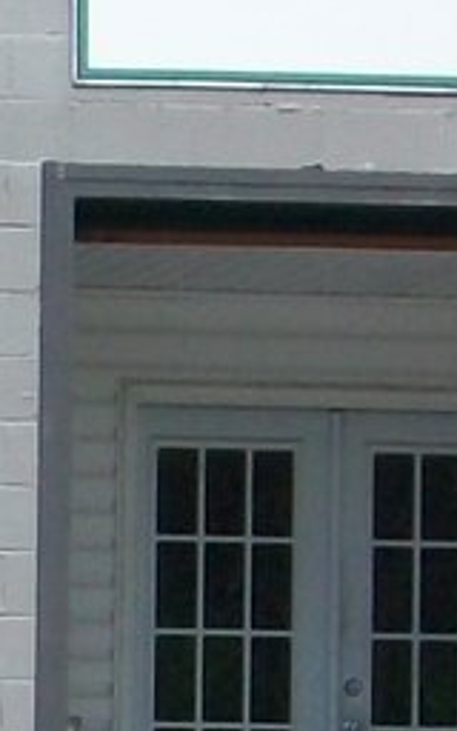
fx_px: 8230
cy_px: 924
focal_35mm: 413
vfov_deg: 5.1
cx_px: -650
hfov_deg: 3.1
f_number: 4.1
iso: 80
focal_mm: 11
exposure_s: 1/640
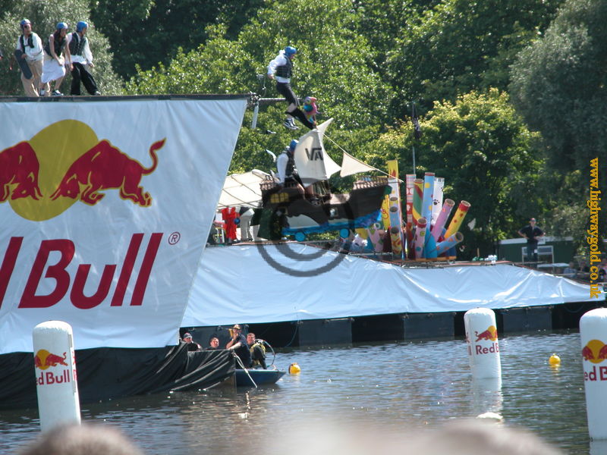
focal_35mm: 280
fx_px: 4910
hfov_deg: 7.1
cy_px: 228
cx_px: 304
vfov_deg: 5.3
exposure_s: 1/252
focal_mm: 71.2
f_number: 5.3
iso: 100
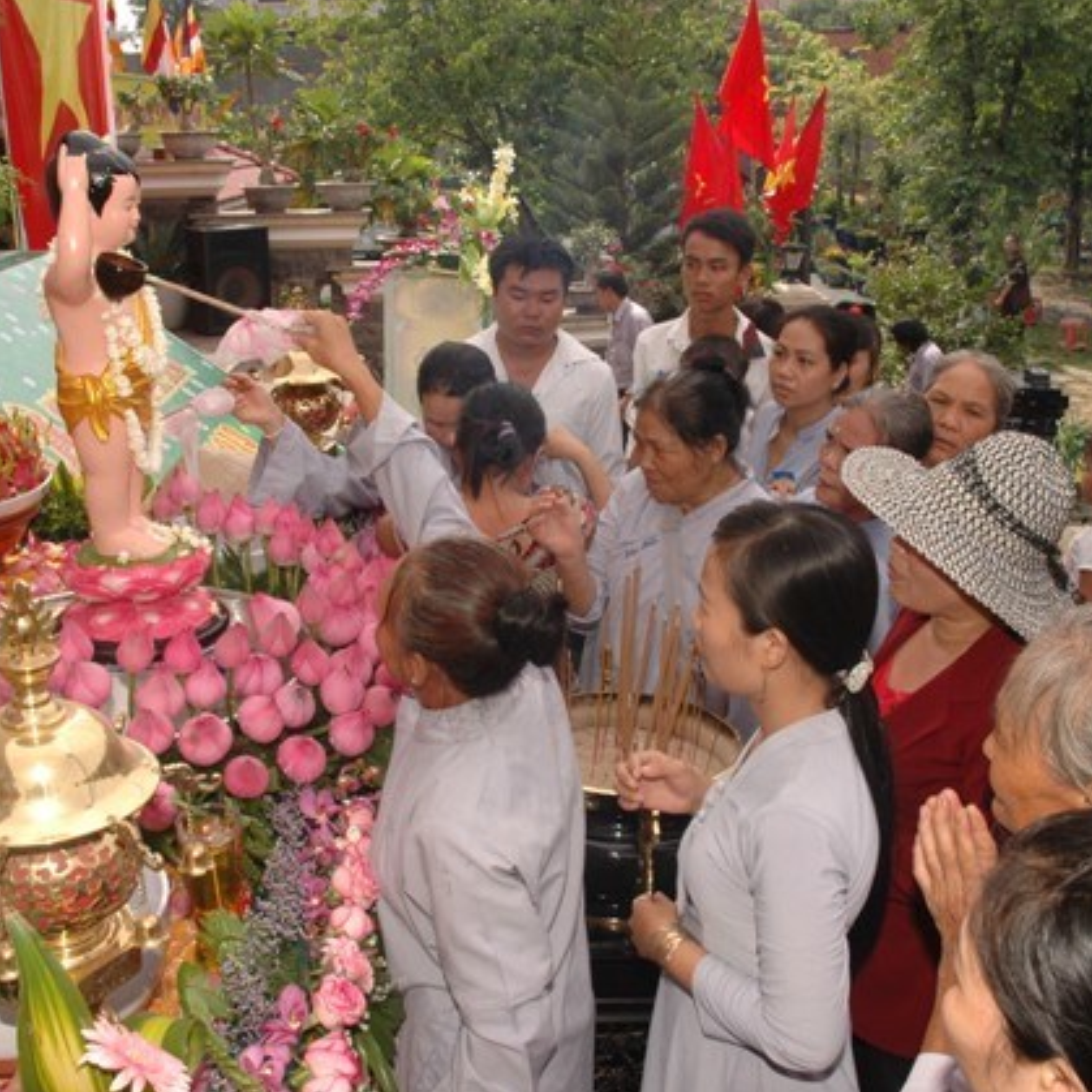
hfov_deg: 47.2
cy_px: 550
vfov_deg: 47.2
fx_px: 1249
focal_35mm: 35
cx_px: 539
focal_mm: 18
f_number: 8
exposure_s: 1/250
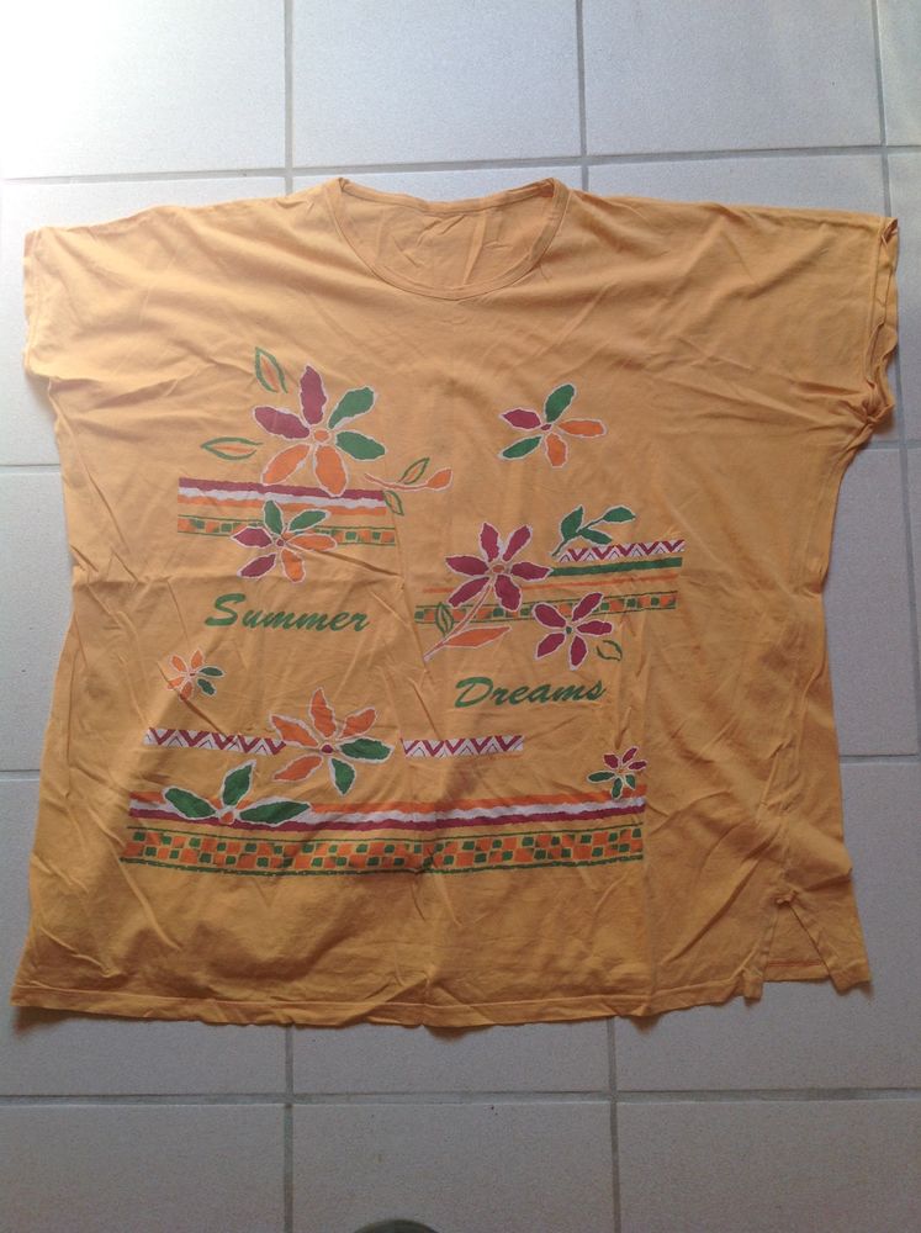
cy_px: 616
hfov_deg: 40.6
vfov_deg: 52.7
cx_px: 460
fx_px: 1245
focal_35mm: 35
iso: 64
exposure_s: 1/120
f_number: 2.4
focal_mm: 4.28
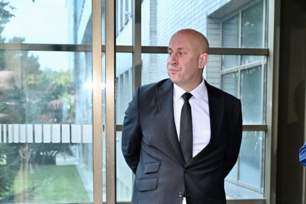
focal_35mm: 44
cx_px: 153
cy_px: 102
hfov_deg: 44.5
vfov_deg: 30.5
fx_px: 374
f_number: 4
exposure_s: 1/200
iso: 1600
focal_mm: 44
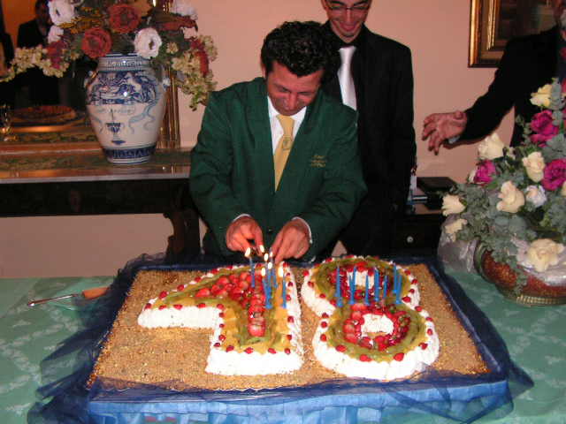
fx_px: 589
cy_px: 212
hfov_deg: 51.4
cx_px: 283
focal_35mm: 36
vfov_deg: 39.7
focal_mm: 6
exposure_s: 1/40
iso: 200
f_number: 3.2
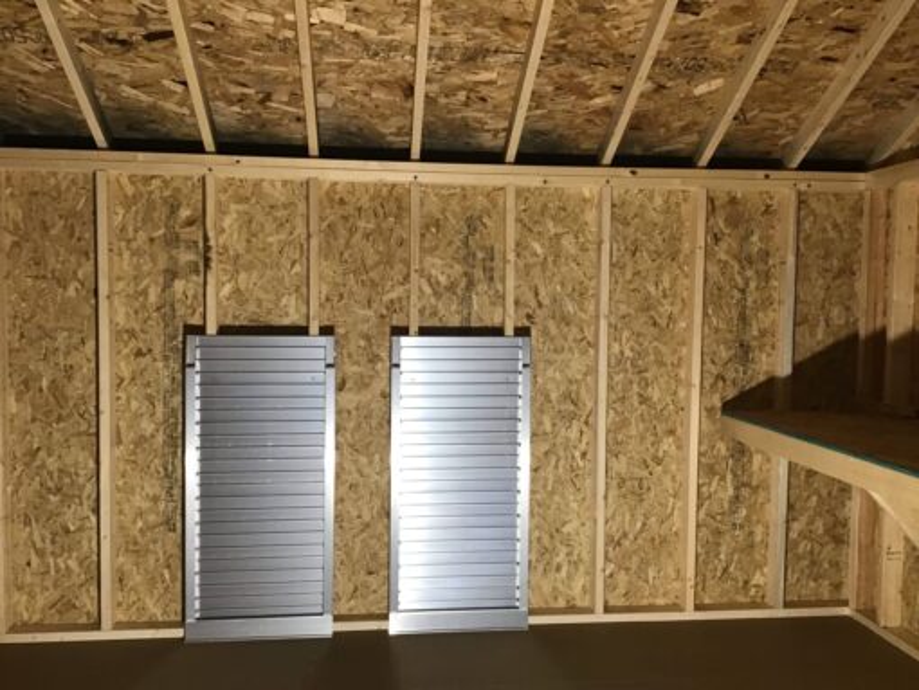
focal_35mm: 31
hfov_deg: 58.3
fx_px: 823
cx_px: 460
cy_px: 345
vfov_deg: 45.5
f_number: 2.4
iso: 64
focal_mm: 3.3
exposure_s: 1/30
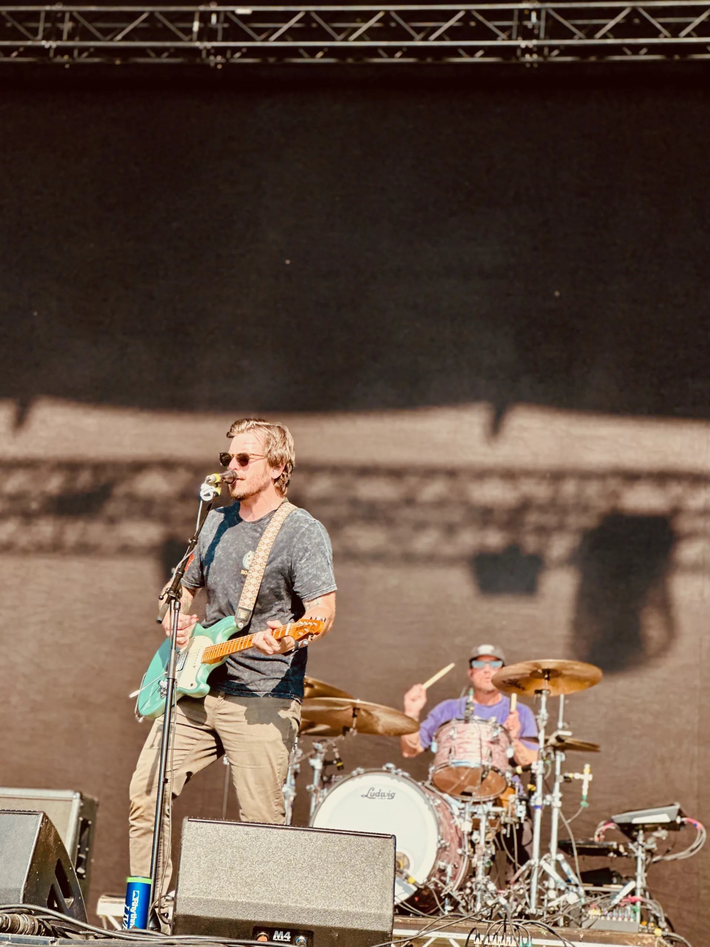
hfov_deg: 19.1
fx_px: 2106
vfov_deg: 25.3
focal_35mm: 77
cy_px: 474
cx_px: 355
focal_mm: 9
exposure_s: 1/300
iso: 32
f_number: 2.8
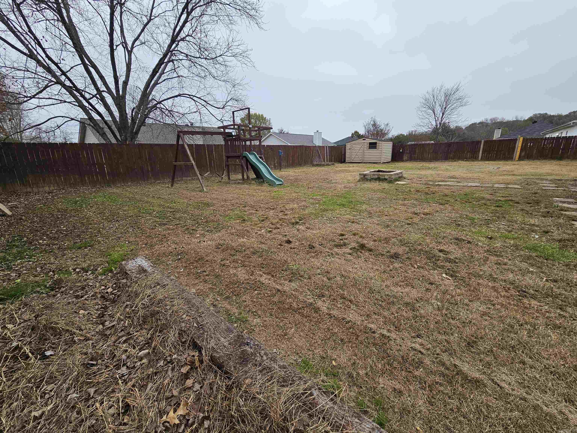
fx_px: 217
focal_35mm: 13
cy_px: 216
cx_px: 288
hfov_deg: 106.2
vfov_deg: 89.9
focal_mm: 2.2
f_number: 2.2
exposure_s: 1/407
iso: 50
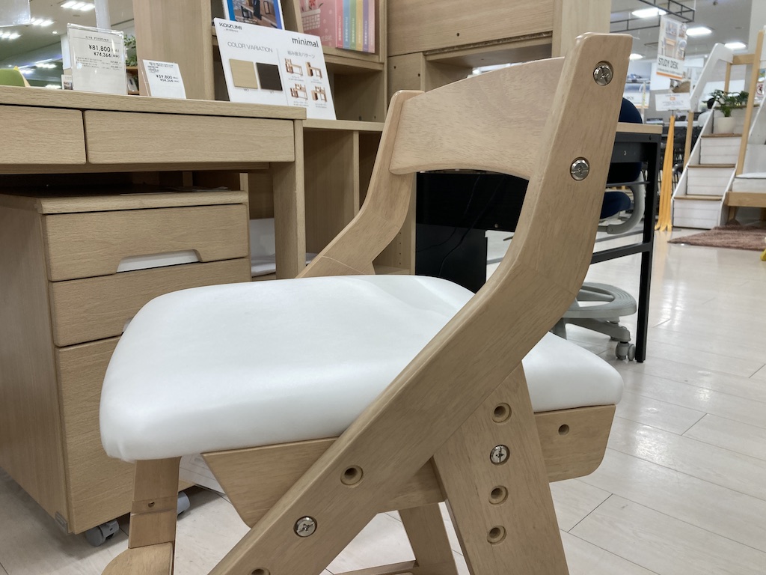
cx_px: 383
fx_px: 620
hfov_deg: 63.4
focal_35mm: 28
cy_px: 288
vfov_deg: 49.7
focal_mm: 3.99
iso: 64
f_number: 1.8
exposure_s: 1/120
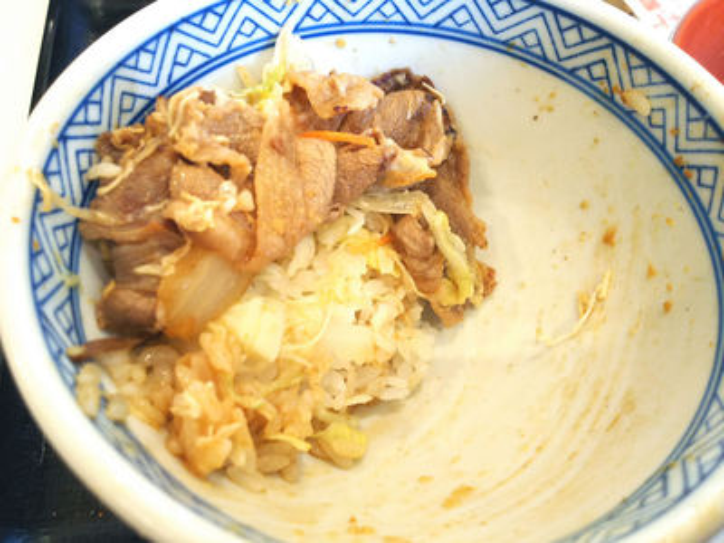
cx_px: 362
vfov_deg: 51.4
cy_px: 272
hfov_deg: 65.3
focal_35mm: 27
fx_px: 565
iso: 125
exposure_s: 1/120
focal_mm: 4.2
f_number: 1.9
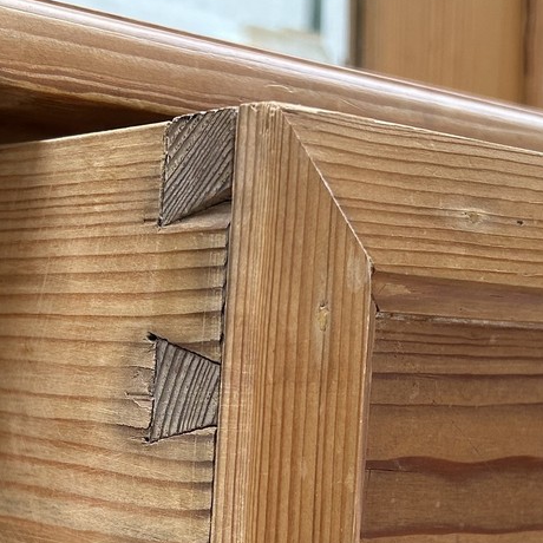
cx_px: 188
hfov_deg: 21.6
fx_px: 1420
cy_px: 483
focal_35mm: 80
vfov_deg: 21.2
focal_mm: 5.7
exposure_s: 1/205
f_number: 1.5
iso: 40
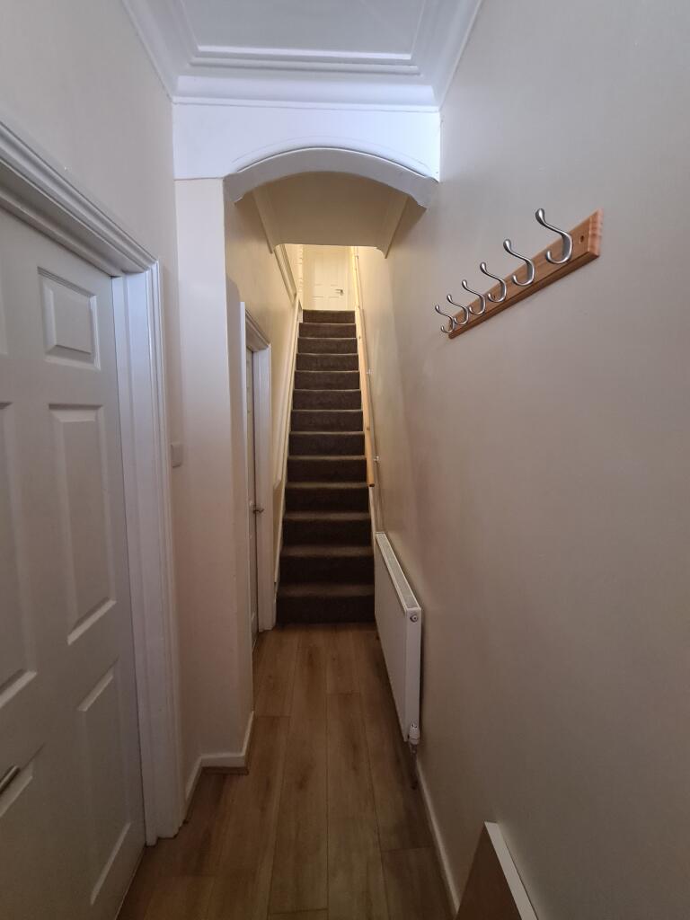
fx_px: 346
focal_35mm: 13
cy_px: 460
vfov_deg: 106.2
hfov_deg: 89.9
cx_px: 345
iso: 640
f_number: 2.2
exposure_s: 1/25
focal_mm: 2.2
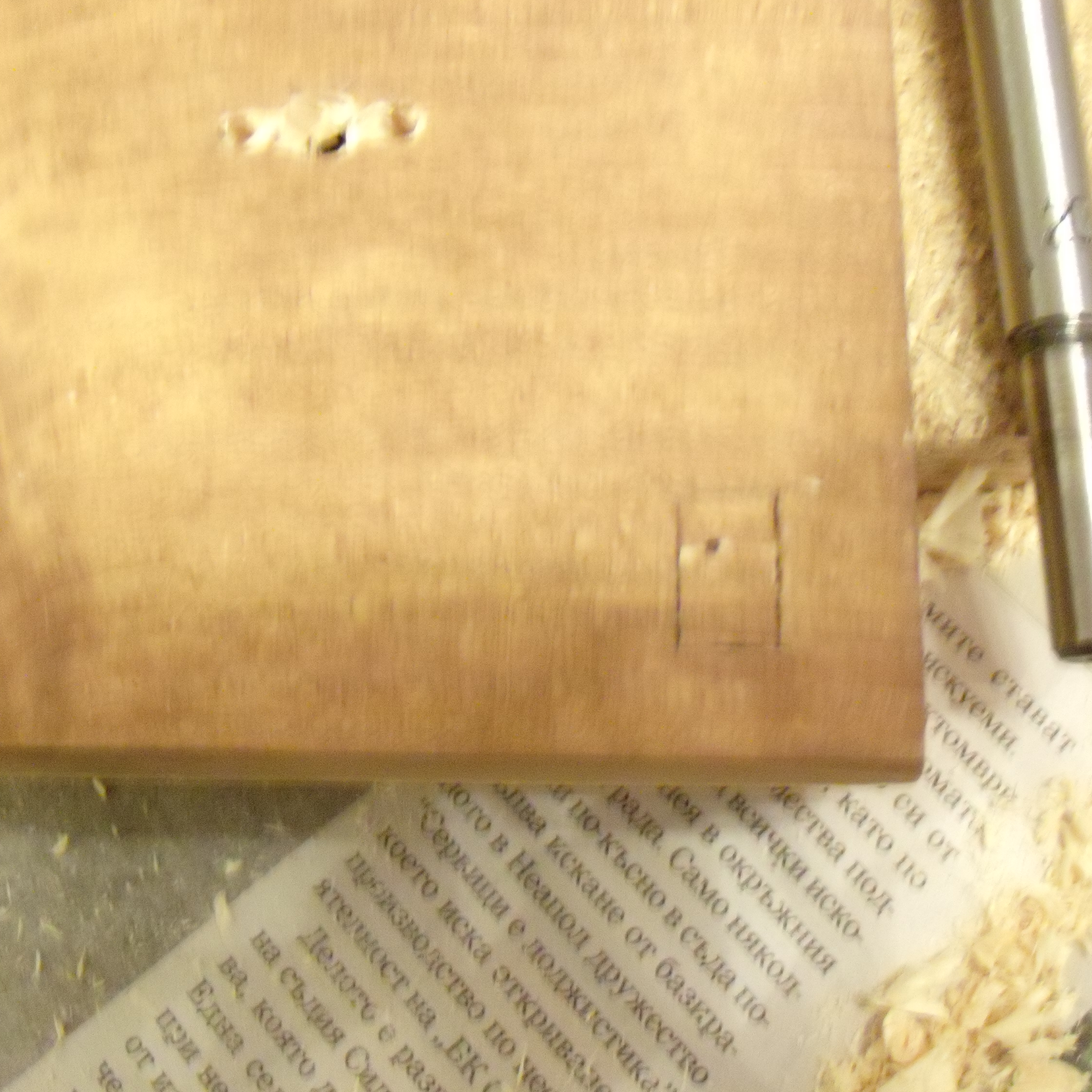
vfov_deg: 36.8
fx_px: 1642
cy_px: 562
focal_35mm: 46
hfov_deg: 36.2
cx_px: 775
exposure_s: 1/5
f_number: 3.6
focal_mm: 6.4
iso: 800
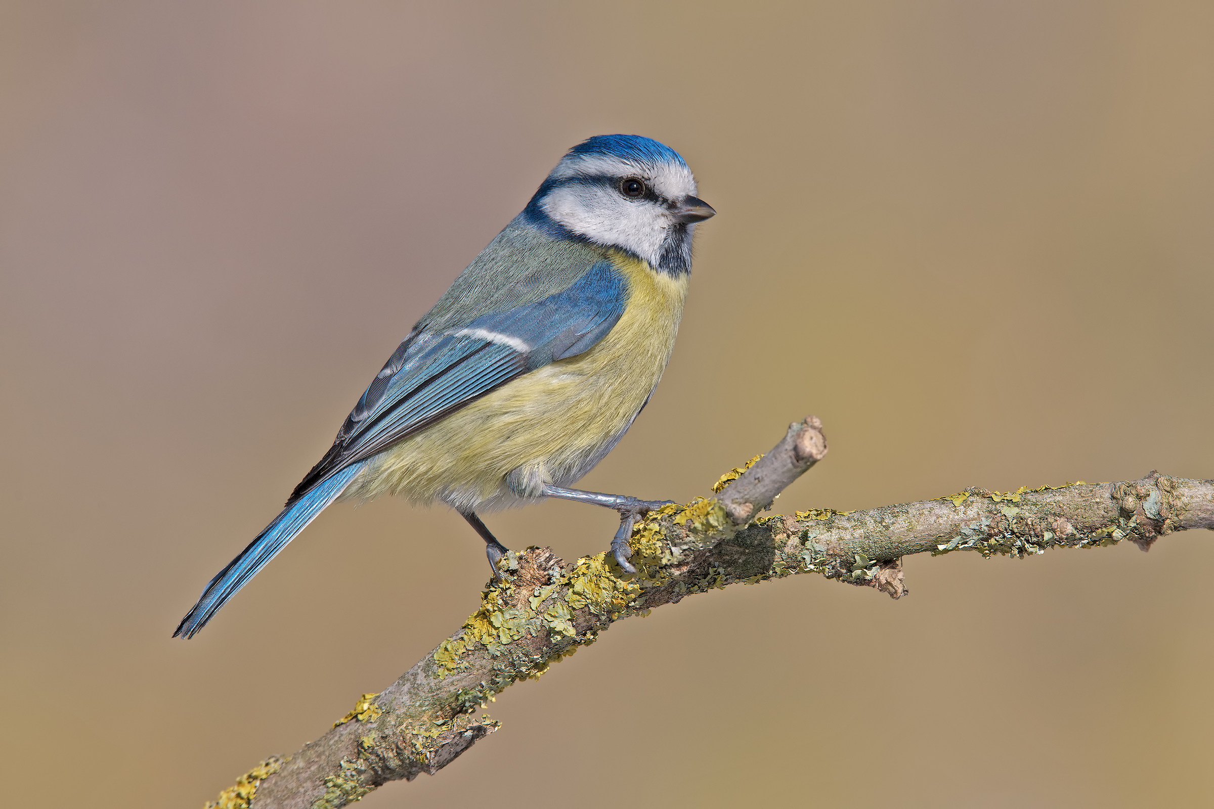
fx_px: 20232
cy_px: 404
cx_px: 607
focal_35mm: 600
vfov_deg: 2.3
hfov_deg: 3.4
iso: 400
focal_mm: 600
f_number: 11
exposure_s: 1/800
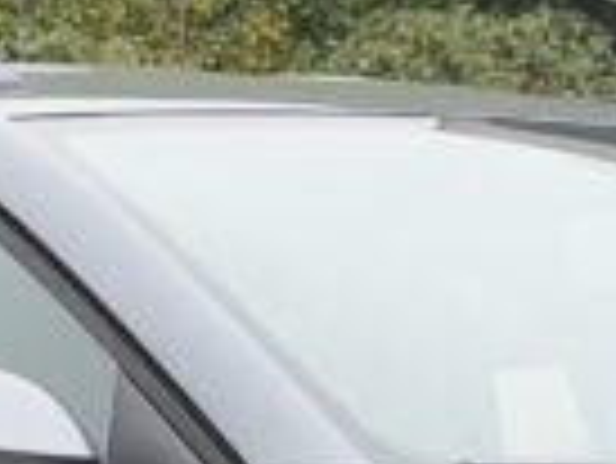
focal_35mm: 359
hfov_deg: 5.5
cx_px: 697
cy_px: 987
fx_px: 6394
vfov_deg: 4.1
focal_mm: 6.86
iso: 64
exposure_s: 1/903
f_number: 1.78
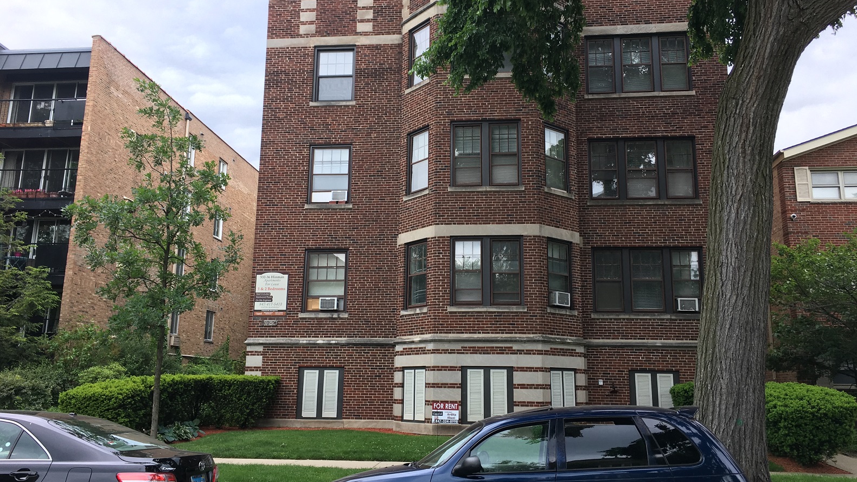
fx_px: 727
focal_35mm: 32
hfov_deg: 61.0
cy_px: 226
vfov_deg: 36.7
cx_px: 425
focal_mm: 4.15
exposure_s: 1/120
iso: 25
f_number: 2.2
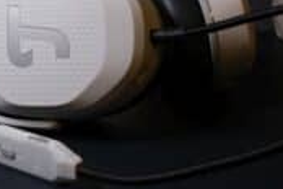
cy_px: 0
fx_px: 652
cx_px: 114
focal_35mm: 83
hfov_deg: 24.4
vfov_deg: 16.1
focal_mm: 24.9
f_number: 8
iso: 800
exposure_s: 1/38
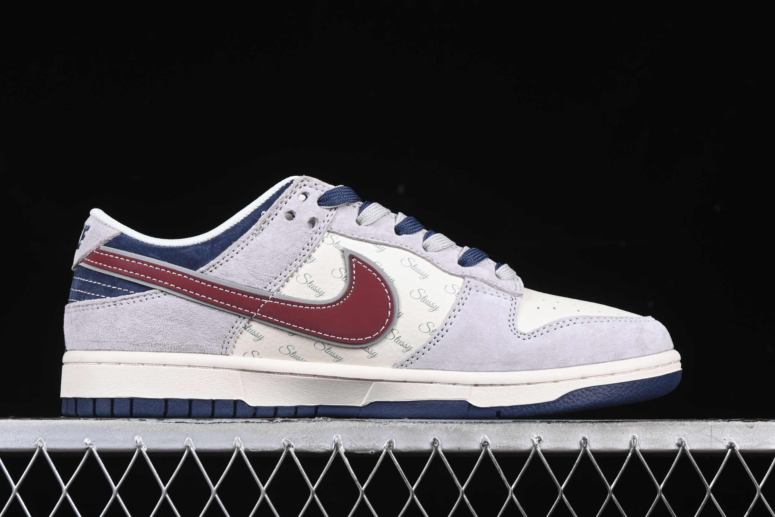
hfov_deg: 23.6
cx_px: 367
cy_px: 234
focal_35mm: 86
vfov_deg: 15.9
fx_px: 1851
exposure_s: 1/80
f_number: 8
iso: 160
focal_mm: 50
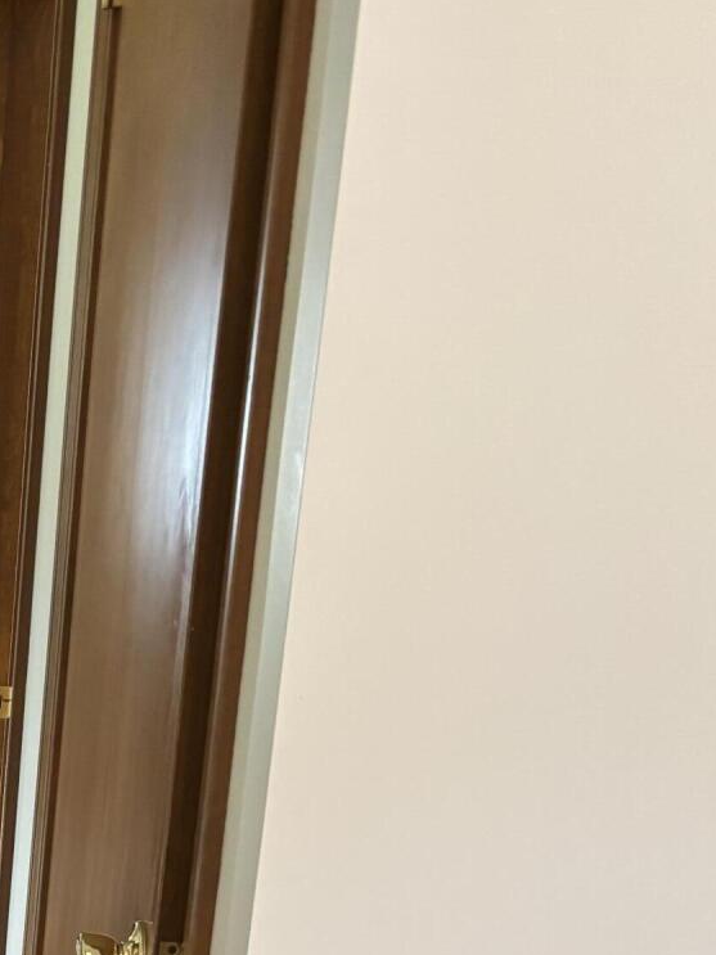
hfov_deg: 19.3
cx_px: -230
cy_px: 1198
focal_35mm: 70
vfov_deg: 24.6
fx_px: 1931
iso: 320
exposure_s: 1/60
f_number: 1.6
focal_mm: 5.96
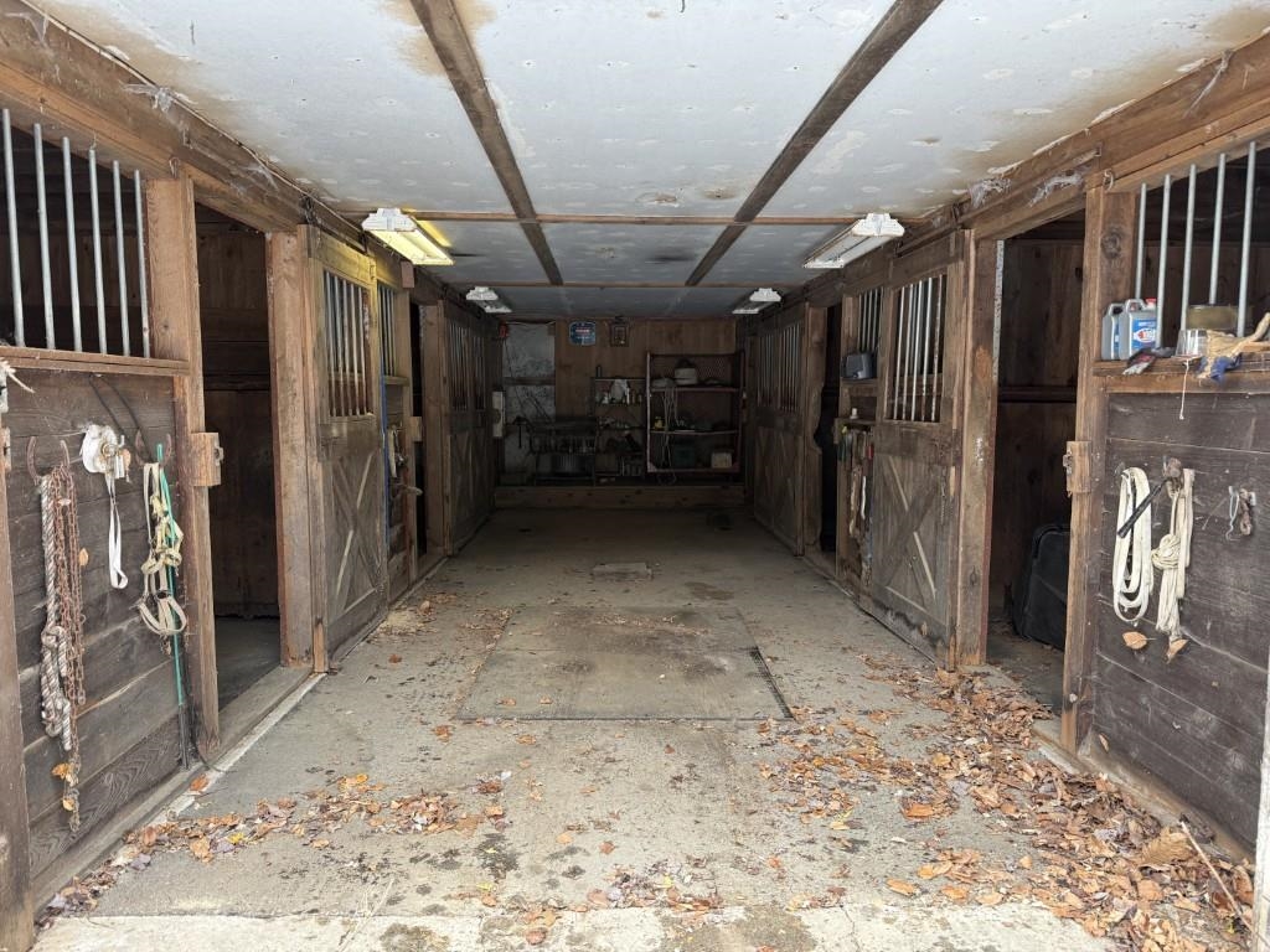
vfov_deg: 56.8
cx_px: 635
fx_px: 881
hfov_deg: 71.6
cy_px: 476
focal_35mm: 24
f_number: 1.78
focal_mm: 6.76
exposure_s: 1/121
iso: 200
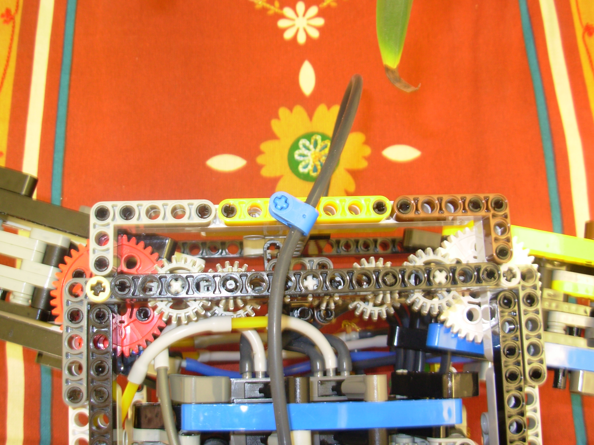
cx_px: 295
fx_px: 669
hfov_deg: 47.9
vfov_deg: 36.8
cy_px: 217
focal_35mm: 39
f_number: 2.9
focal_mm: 6.3
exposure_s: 1/3.8
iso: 50
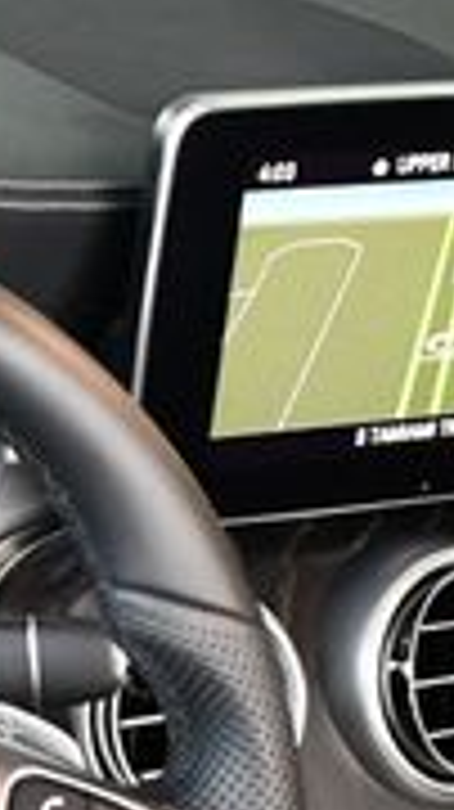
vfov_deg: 12.9
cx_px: -135
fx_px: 3516
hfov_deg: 7.3
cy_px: 922
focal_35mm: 164
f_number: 3.8
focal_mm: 22
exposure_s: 1/125
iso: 1400
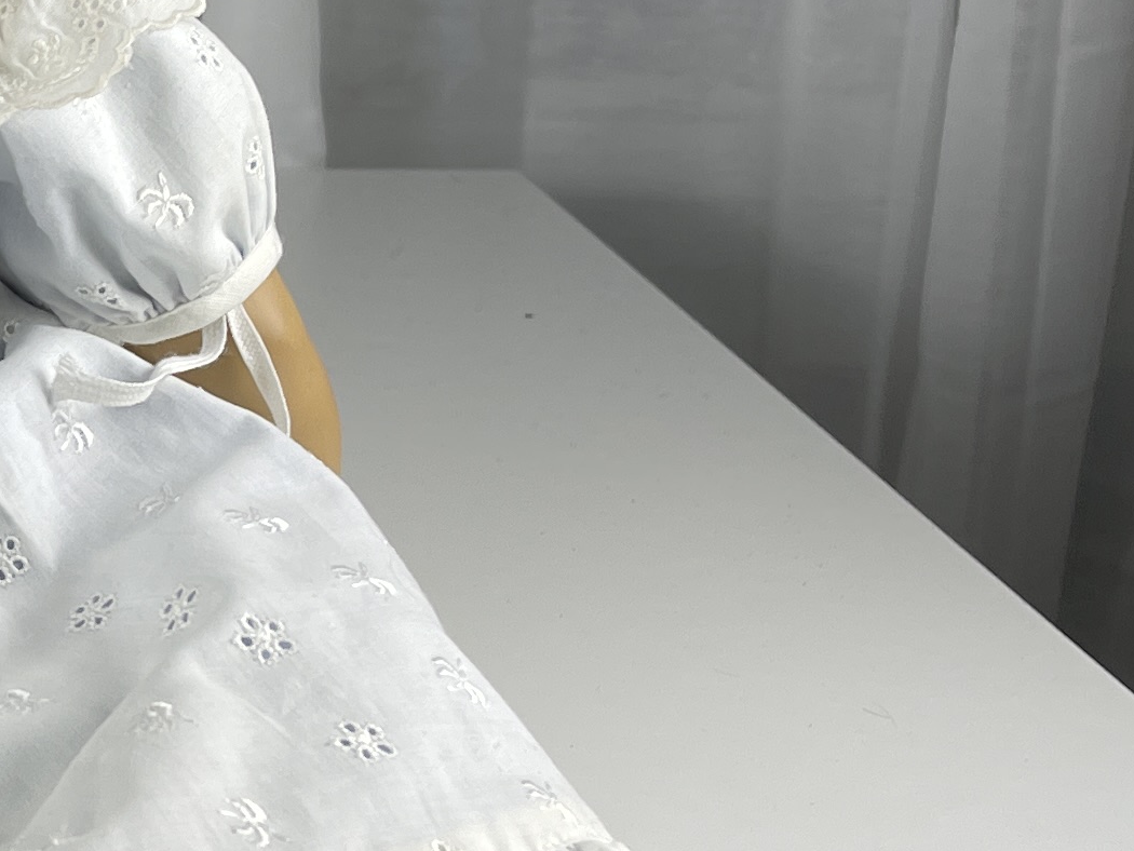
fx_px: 3146
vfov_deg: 15.4
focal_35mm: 96
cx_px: -295
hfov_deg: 19.1
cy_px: 343
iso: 32
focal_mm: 5.1
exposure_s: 1/130
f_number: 1.6
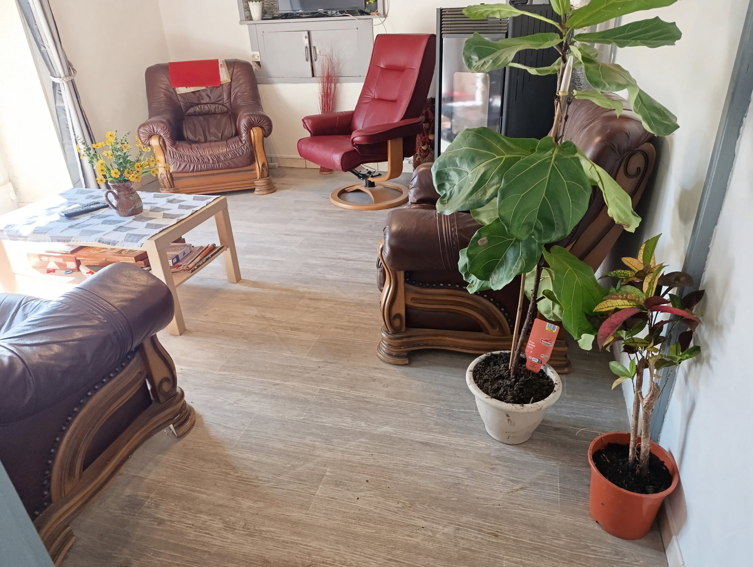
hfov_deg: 73.8
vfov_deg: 59.0
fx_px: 501
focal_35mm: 23
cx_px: 376
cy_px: 284
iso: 800
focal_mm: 6.14
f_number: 1.6
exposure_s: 1/50
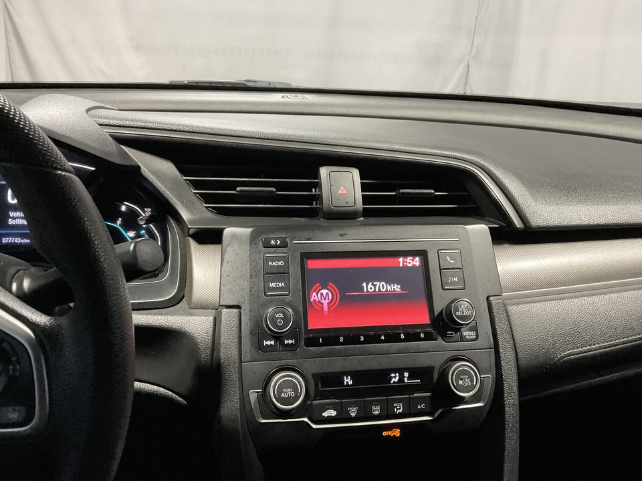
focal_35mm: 29
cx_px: 321
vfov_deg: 48.2
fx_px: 538
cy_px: 240
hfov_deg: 61.7
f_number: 1.8
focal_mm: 3
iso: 160
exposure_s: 1/60
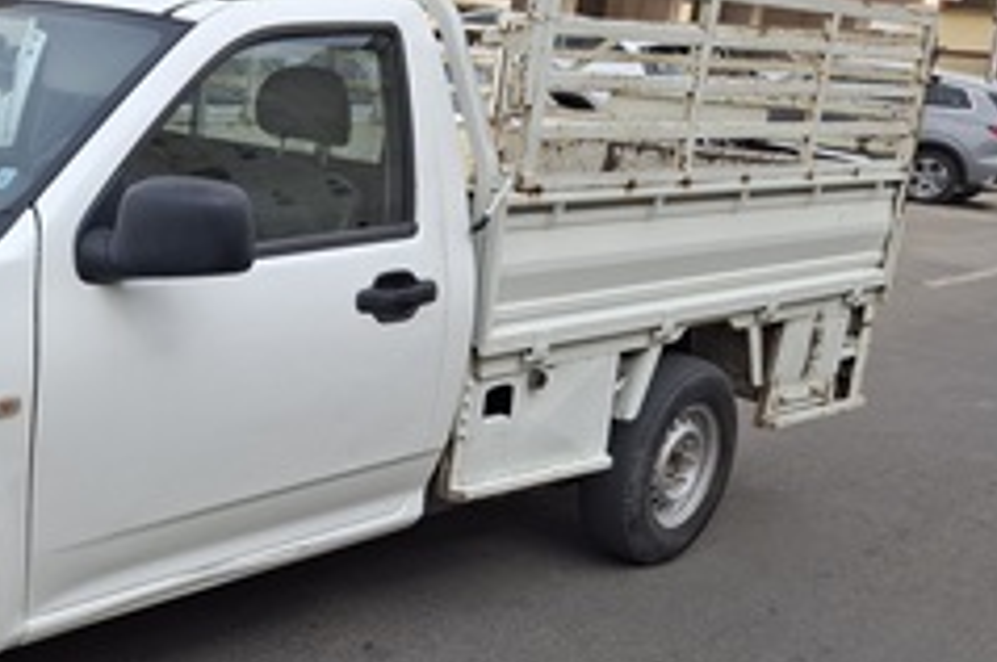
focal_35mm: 46
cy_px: 337
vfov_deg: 29.2
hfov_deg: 39.7
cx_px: 98
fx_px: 1272
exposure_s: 1/833
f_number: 1.8
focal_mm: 5.54
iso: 50
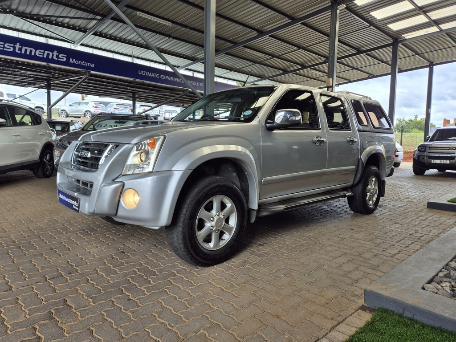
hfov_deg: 73.9
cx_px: 228
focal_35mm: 23
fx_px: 303
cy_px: 171
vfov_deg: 58.9
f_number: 1.8
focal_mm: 5.4
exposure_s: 1/256
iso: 25
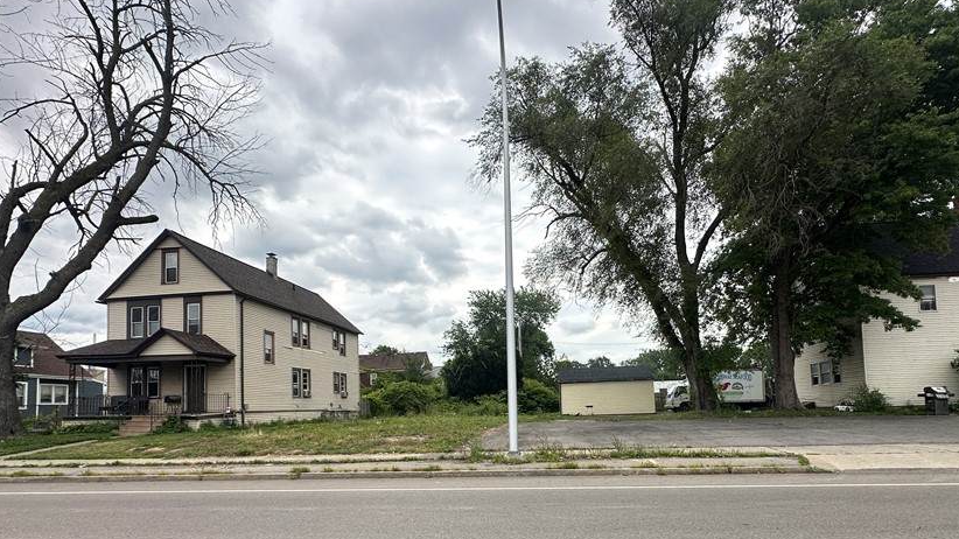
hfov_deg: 89.4
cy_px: 378
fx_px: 483
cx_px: 518
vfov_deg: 56.5
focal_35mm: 19
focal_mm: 2.22
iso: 50
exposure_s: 1/1114
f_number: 2.2
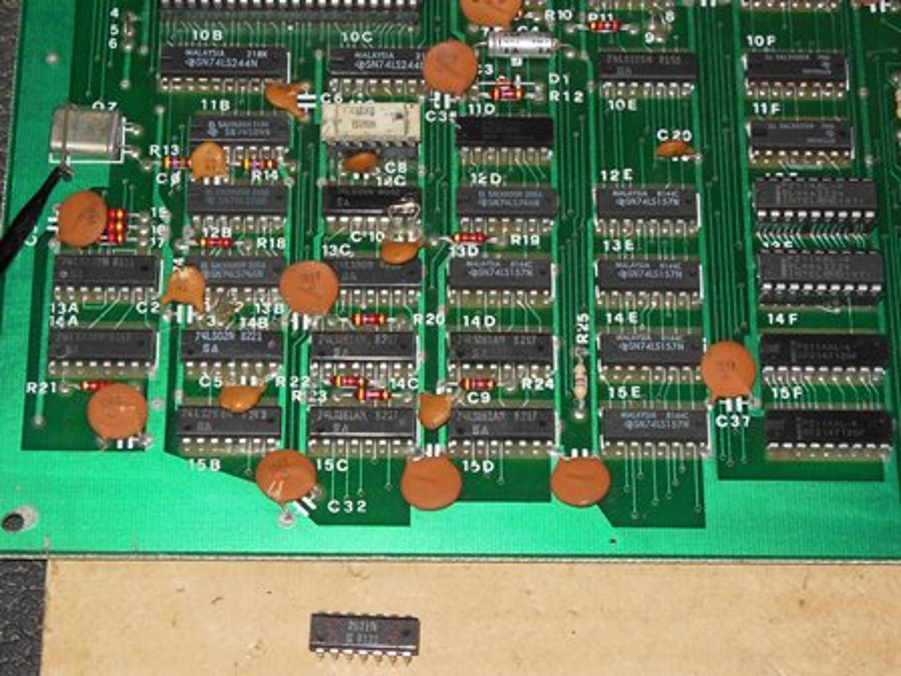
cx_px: 450
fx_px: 1978
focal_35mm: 76
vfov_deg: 19.4
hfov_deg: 25.7
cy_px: 338
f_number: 4.4
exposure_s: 1/60
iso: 200
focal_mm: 13.6
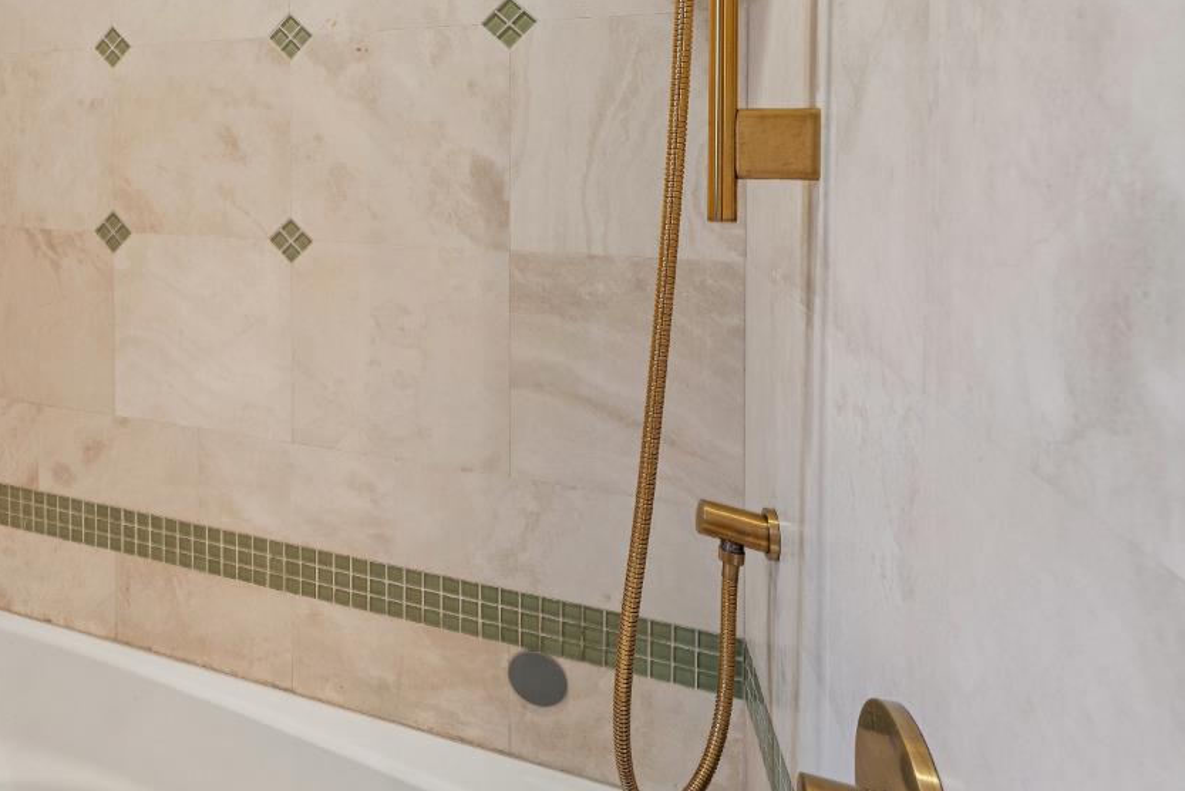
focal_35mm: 27
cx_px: 174
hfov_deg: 59.7
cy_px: 161
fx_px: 889
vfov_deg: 45.6
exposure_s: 1/3.33
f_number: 8
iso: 400
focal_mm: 15
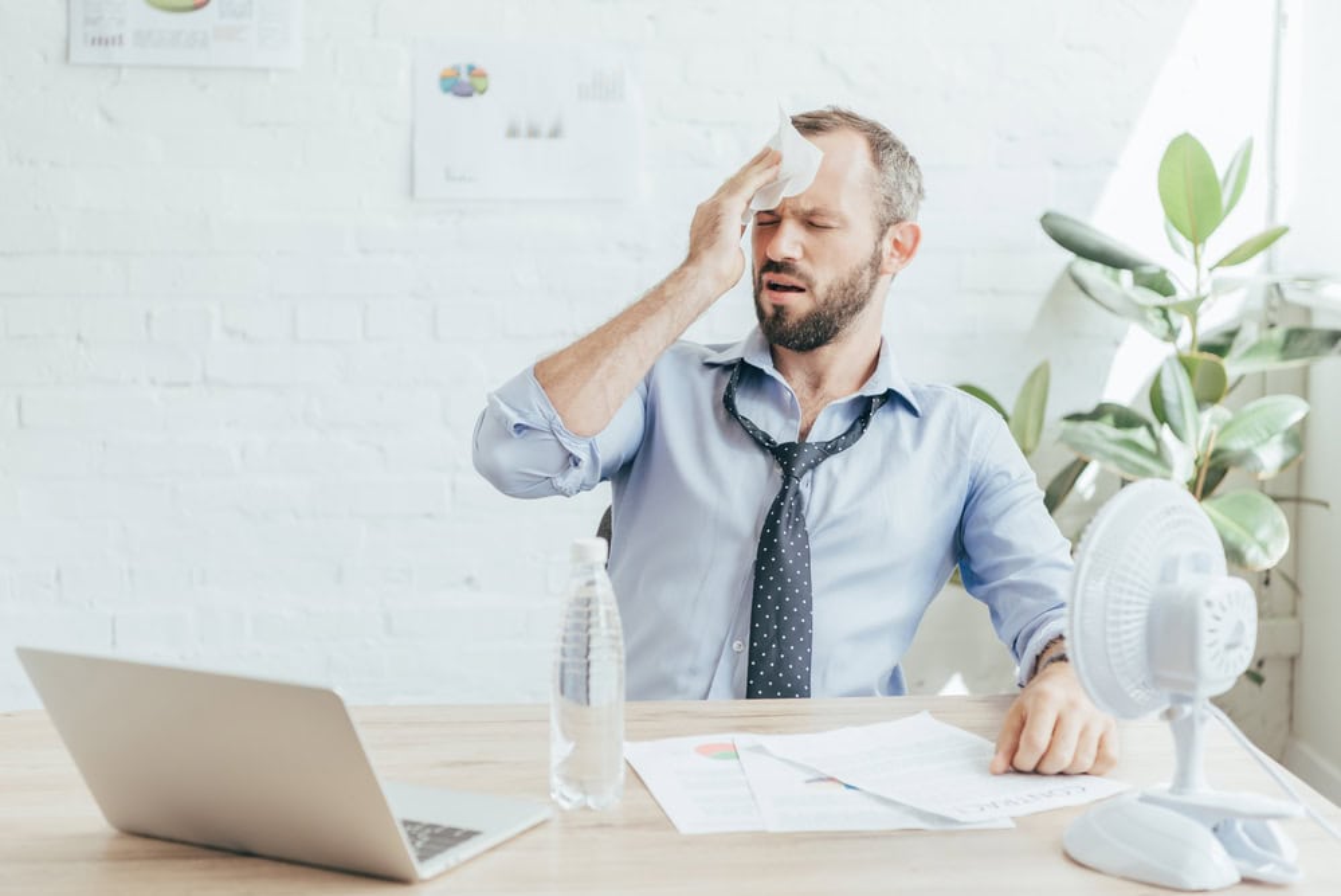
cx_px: 670
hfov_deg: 30.9
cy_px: 448
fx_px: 2422
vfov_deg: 20.9
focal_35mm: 65
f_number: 3.5
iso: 250
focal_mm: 65
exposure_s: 1/320
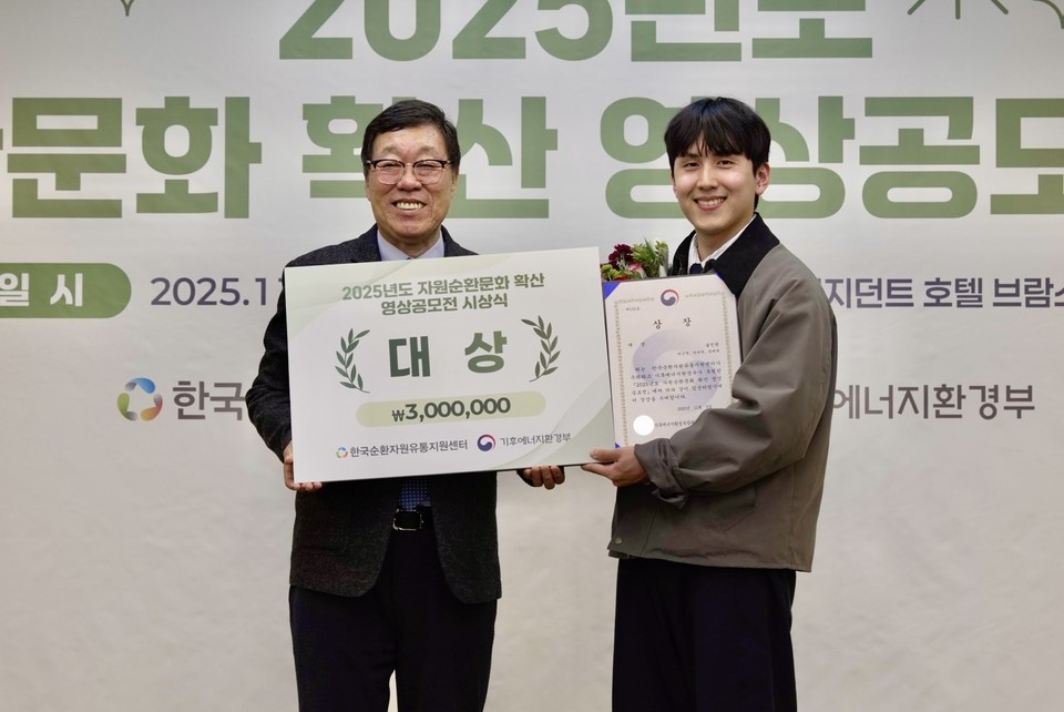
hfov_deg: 21.9
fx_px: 2751
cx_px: 532
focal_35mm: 93
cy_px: 356
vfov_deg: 14.7
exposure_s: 1/125
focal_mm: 62
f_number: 2.8
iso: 800
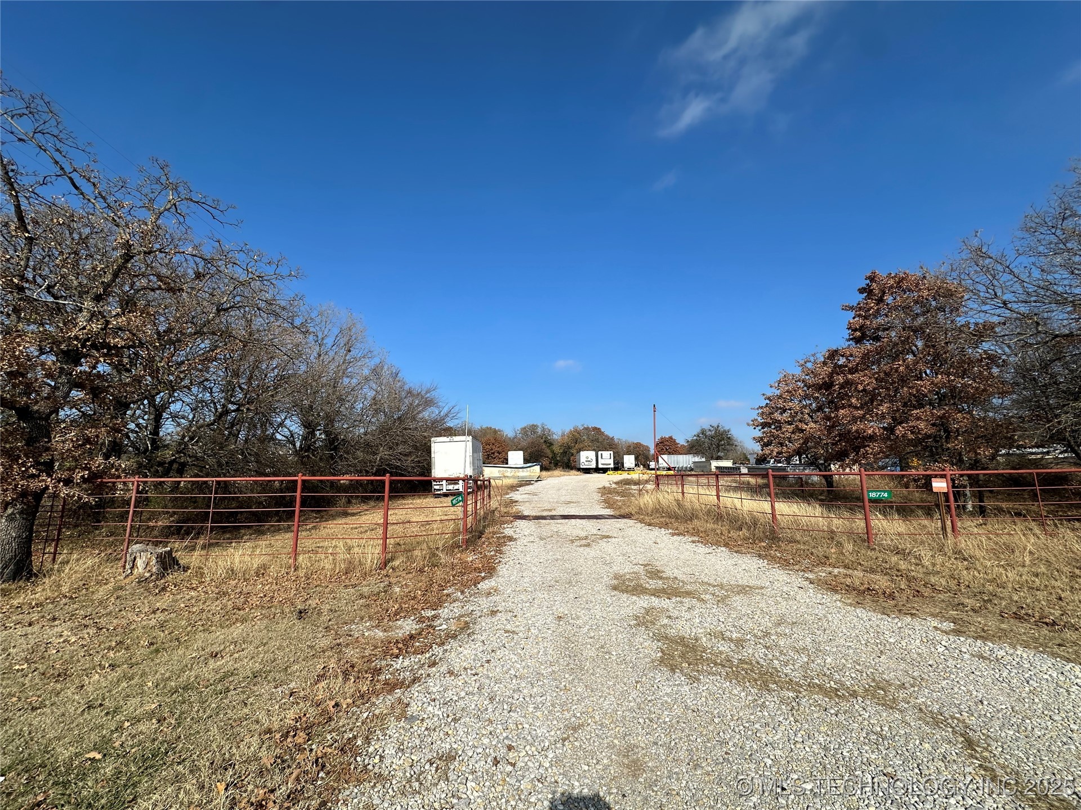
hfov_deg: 102.1
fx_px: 437
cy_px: 405
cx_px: 540
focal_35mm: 14
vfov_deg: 85.7
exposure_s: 1/2747
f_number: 2.2
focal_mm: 2.22
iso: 50
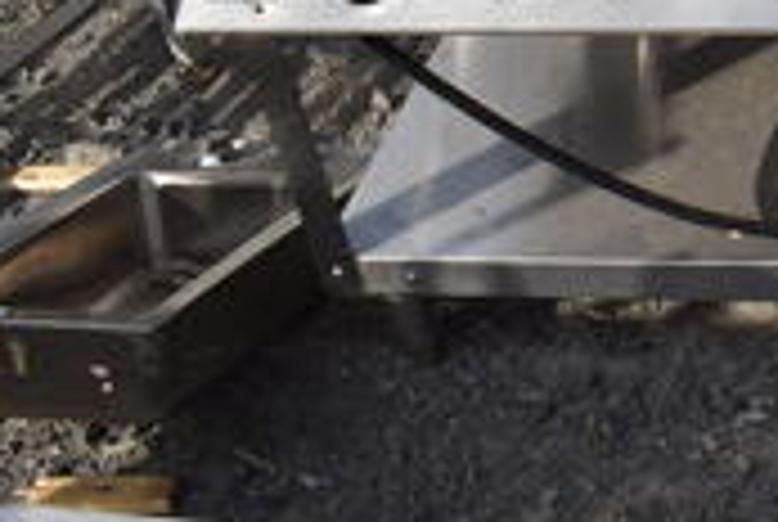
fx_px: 2057
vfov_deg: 13.8
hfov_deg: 18.2
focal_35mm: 95
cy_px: -176
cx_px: 1282
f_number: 8
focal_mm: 18
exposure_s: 1/250
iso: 100
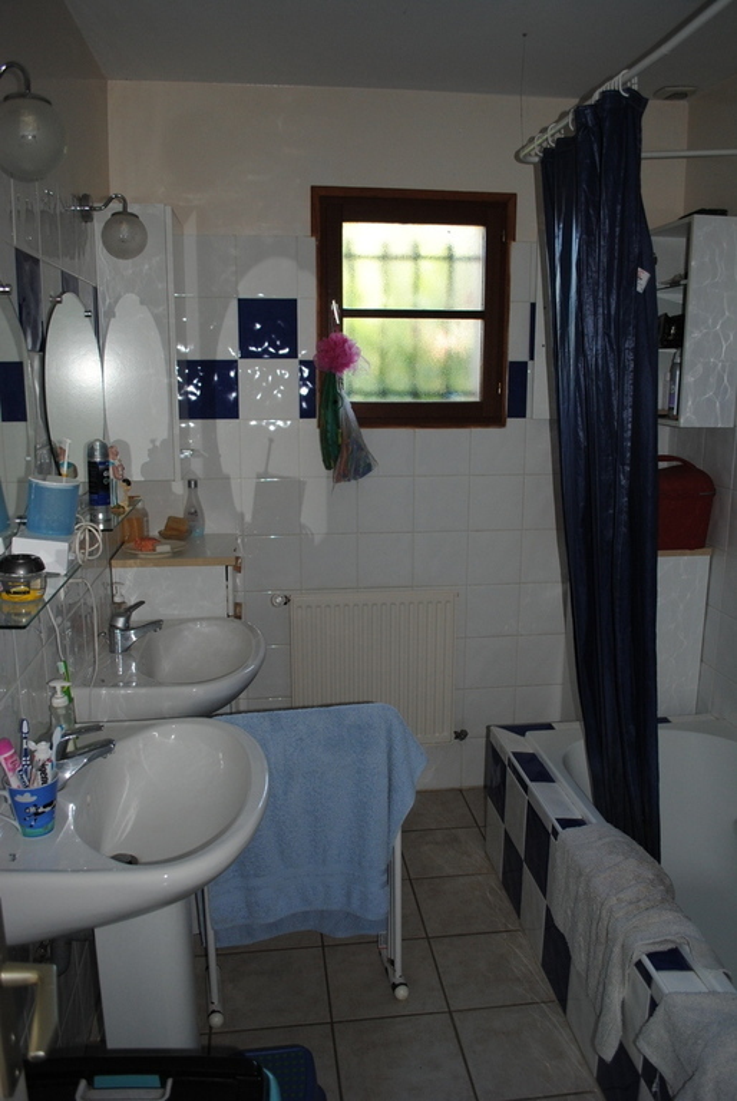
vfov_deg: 67.3
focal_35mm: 27
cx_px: 368
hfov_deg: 48.0
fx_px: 827
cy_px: 550
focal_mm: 18
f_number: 3.5
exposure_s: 1/60
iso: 200
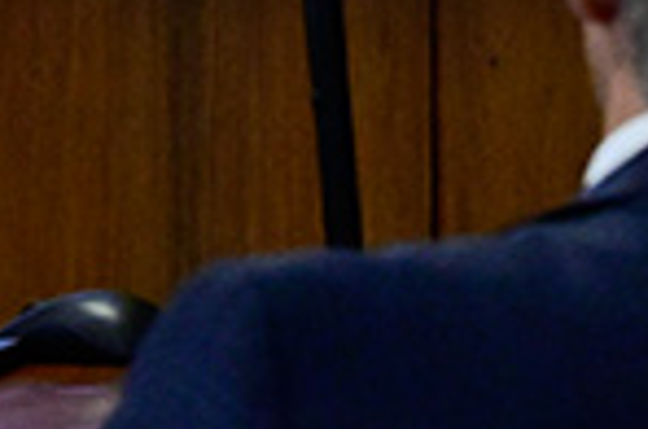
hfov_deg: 3.1
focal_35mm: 661
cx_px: -53
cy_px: -630
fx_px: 11872
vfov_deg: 2.1
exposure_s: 1/200
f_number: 5.6
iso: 4000
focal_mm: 76
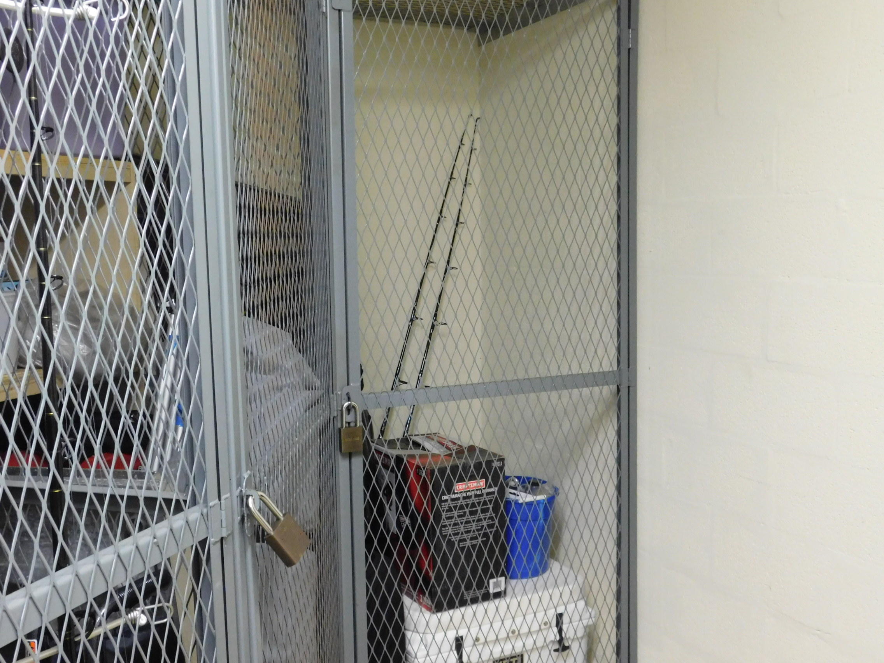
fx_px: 919
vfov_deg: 39.7
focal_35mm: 36
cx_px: 442
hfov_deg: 51.4
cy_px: 332
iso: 560
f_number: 3.5
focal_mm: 6.3
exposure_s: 1/8
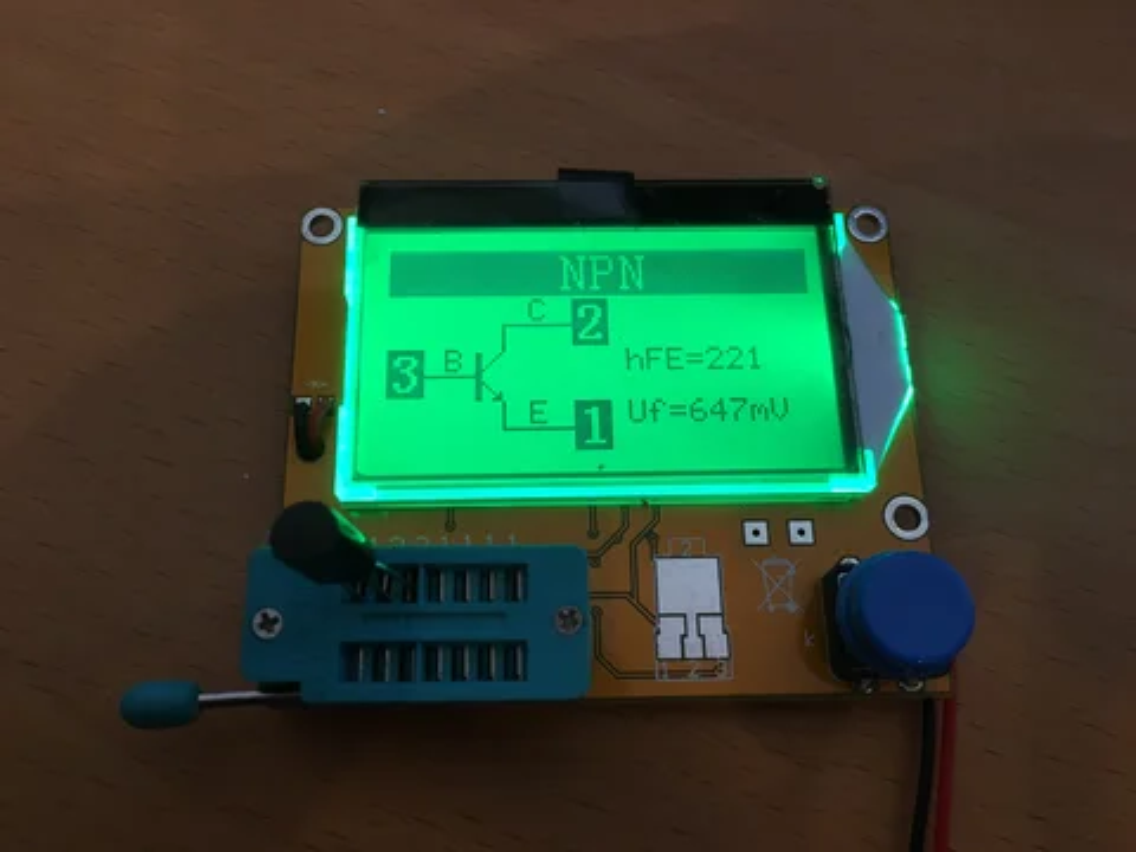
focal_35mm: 29
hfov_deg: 61.7
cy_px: 426
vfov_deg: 48.2
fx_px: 952
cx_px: 568
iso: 100
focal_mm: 4.15
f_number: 2.2
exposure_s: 1/33
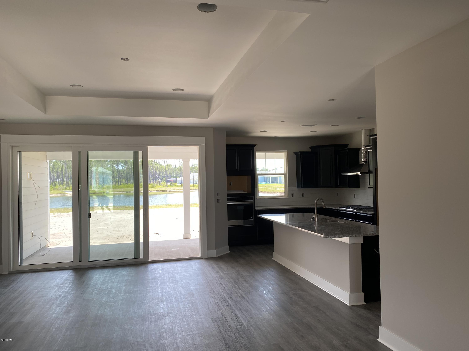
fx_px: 352
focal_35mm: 26
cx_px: 234
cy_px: 176
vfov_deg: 53.1
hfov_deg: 67.3
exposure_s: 1/142
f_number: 1.8
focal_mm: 4.25
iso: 32
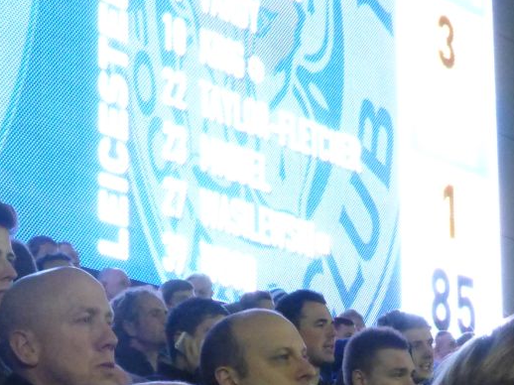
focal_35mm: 153
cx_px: 156
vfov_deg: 9.6
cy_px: 437
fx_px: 2271
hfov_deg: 12.9
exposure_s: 1/50
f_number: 4.9
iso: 1600
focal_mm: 11.7
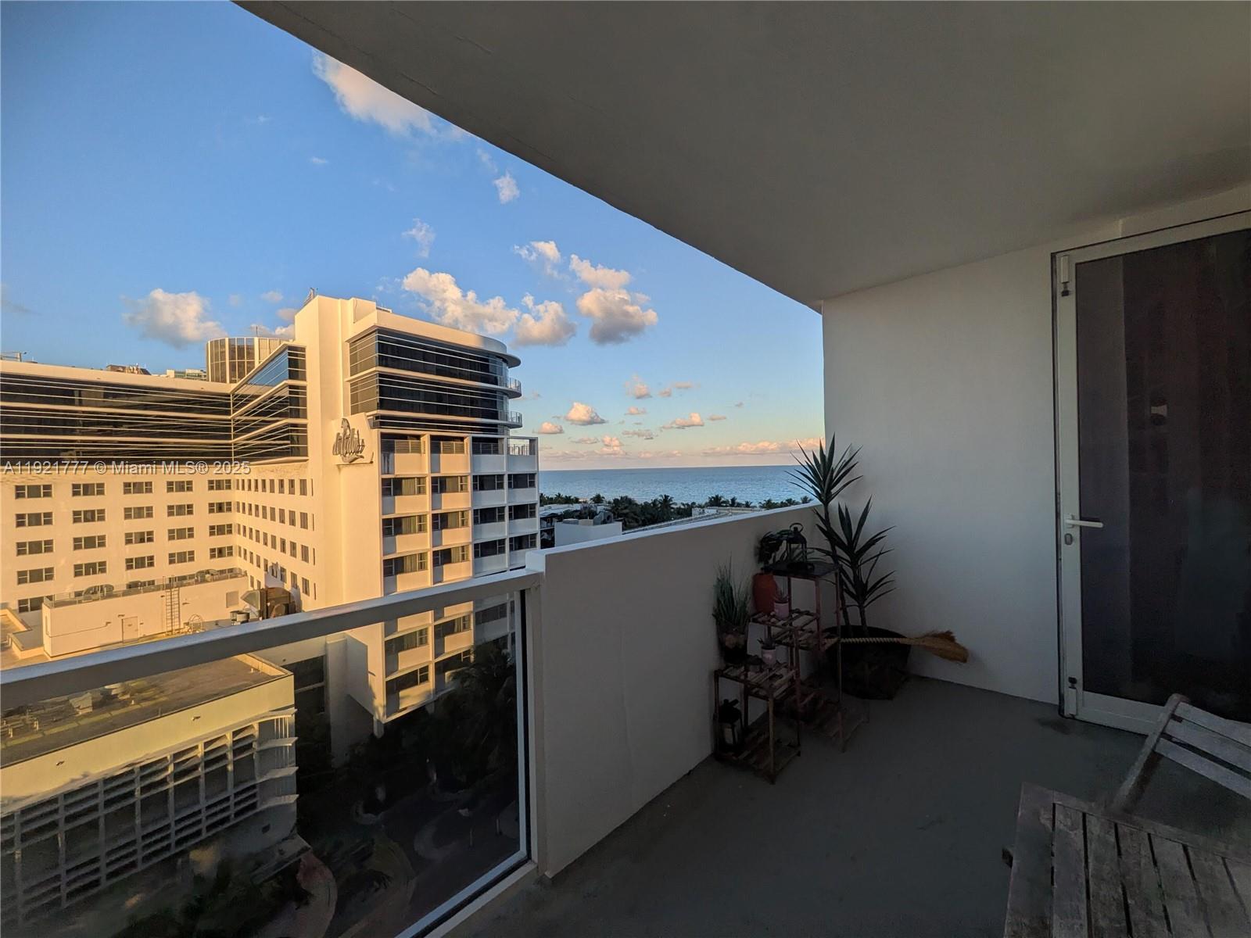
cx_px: 626
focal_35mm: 14
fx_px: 506
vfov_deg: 85.7
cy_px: 469
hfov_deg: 102.1
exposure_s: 1/1414
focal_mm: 1.83
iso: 47
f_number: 2.2
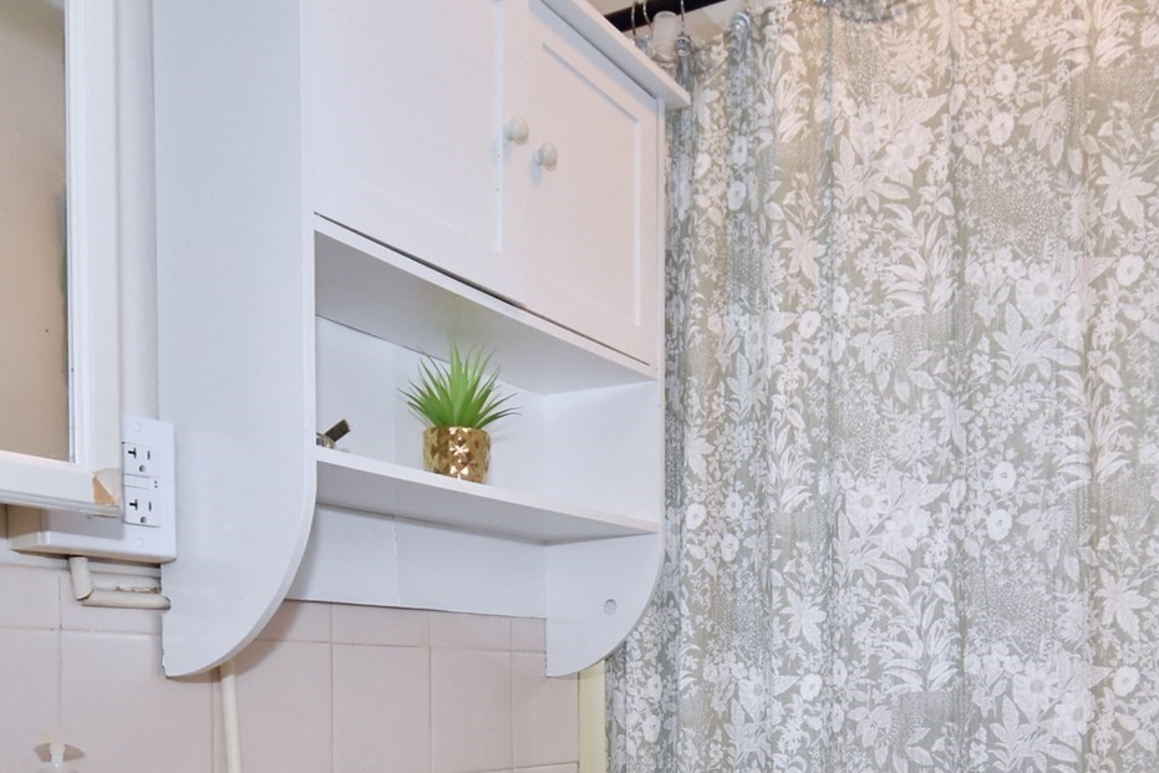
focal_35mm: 33
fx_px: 1063
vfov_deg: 36.2
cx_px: 797
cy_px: 766
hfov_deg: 55.7
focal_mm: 10
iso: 800
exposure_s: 1/60
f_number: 4
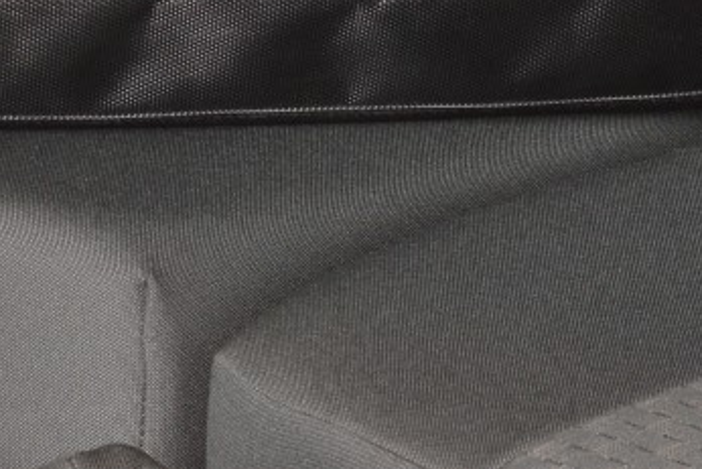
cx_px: 416
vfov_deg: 5.2
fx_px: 5072
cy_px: -532
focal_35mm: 260
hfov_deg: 7.9
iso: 200
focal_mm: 40
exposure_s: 1.3
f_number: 11
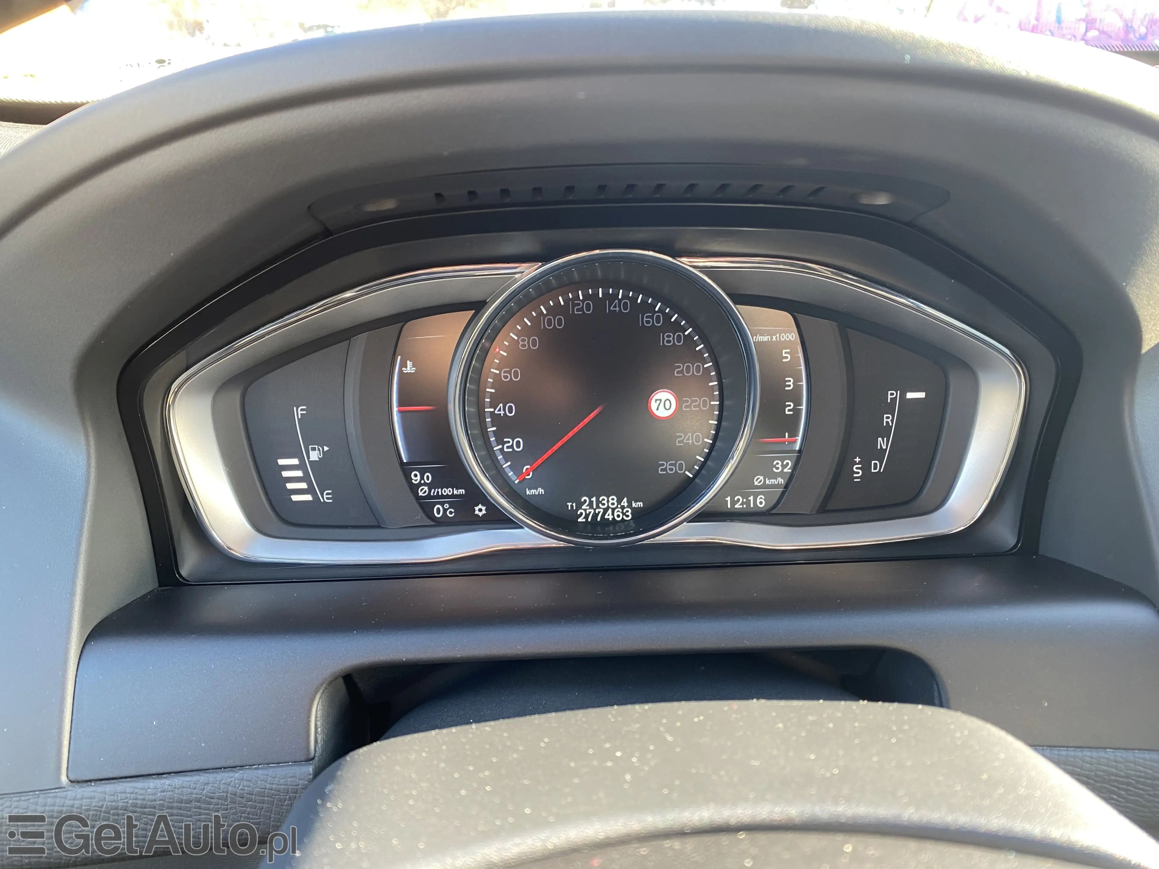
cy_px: 434
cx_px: 580
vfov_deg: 53.1
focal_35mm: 26
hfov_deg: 67.3
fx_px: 871
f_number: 1.8
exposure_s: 1/86
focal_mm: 4.25
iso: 125
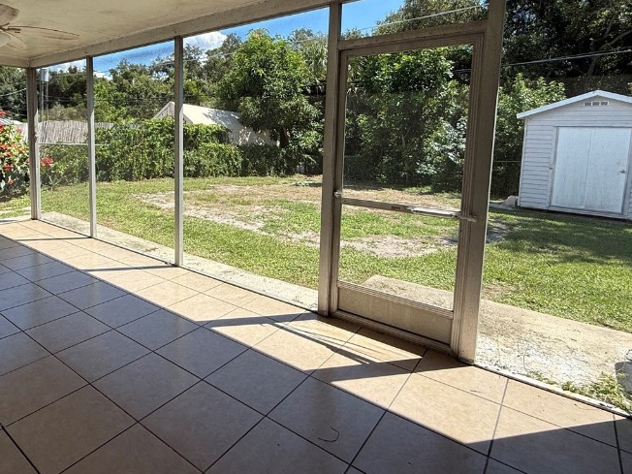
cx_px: 236
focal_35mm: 22
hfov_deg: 75.0
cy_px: 174
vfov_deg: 60.2
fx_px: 402
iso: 50
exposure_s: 1/830
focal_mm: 2.22
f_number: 2.2
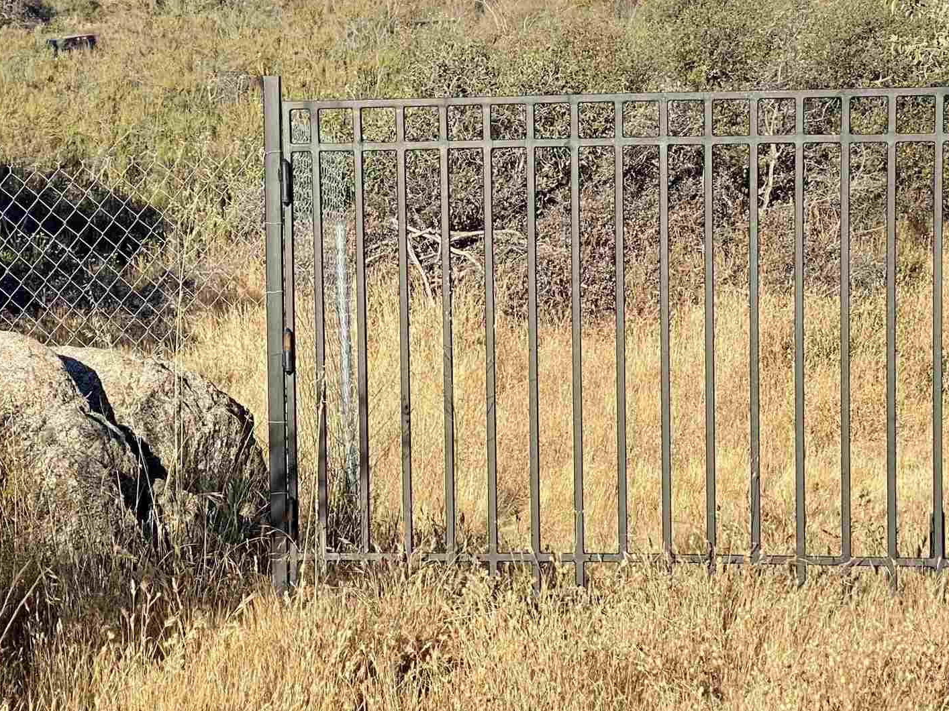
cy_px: 415
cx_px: 207
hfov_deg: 17.3
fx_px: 3097
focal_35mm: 113
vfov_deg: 13.1
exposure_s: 1/999
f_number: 2
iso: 20
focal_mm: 6
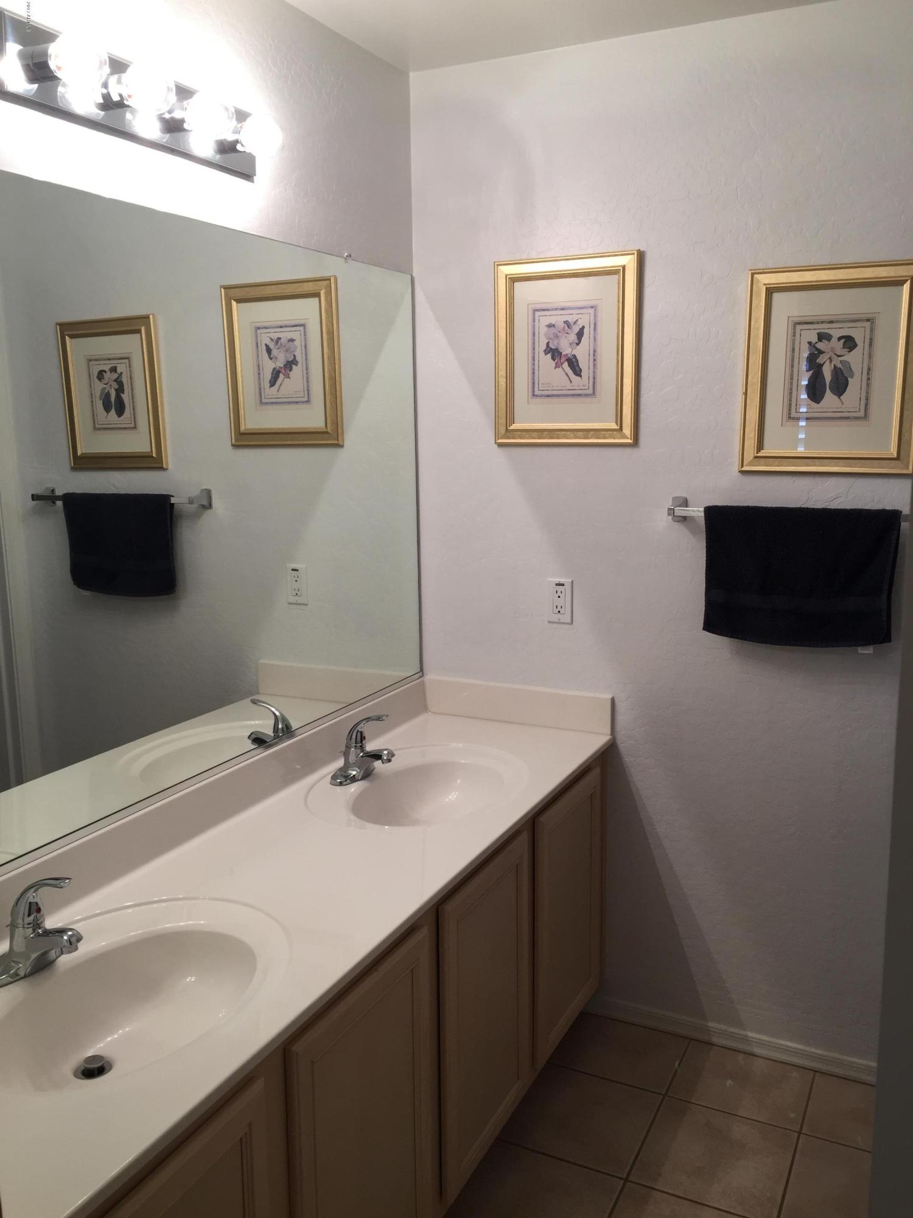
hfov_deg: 48.2
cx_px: 456
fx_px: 1020
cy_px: 609
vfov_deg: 61.7
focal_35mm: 29
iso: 32
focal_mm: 4.15
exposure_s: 1/40
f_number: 2.2
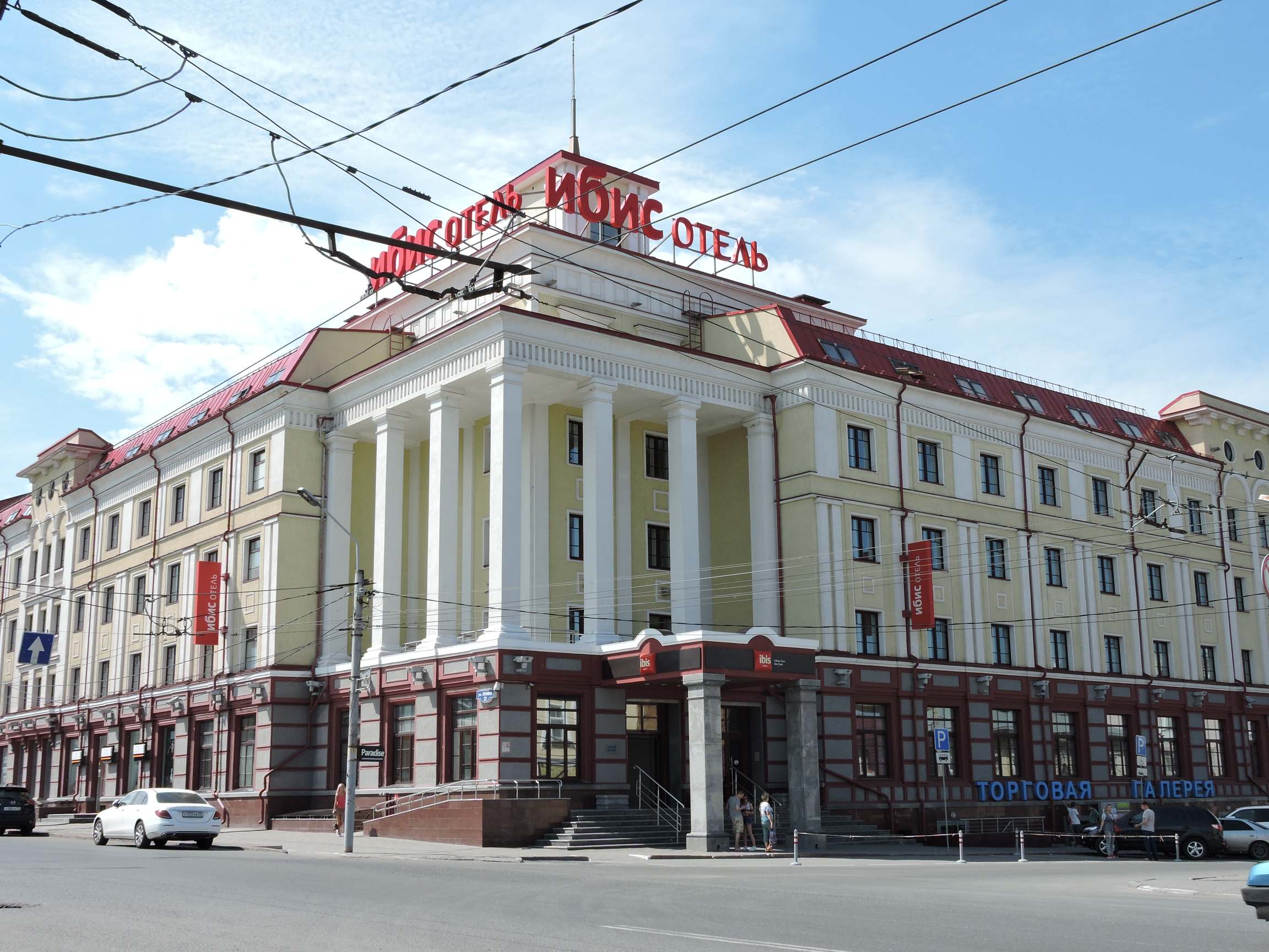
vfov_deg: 36.0
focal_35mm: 40
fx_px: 1466
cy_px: 476
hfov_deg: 46.8
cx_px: 634
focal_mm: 7.2
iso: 100
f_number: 3.8
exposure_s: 1/800
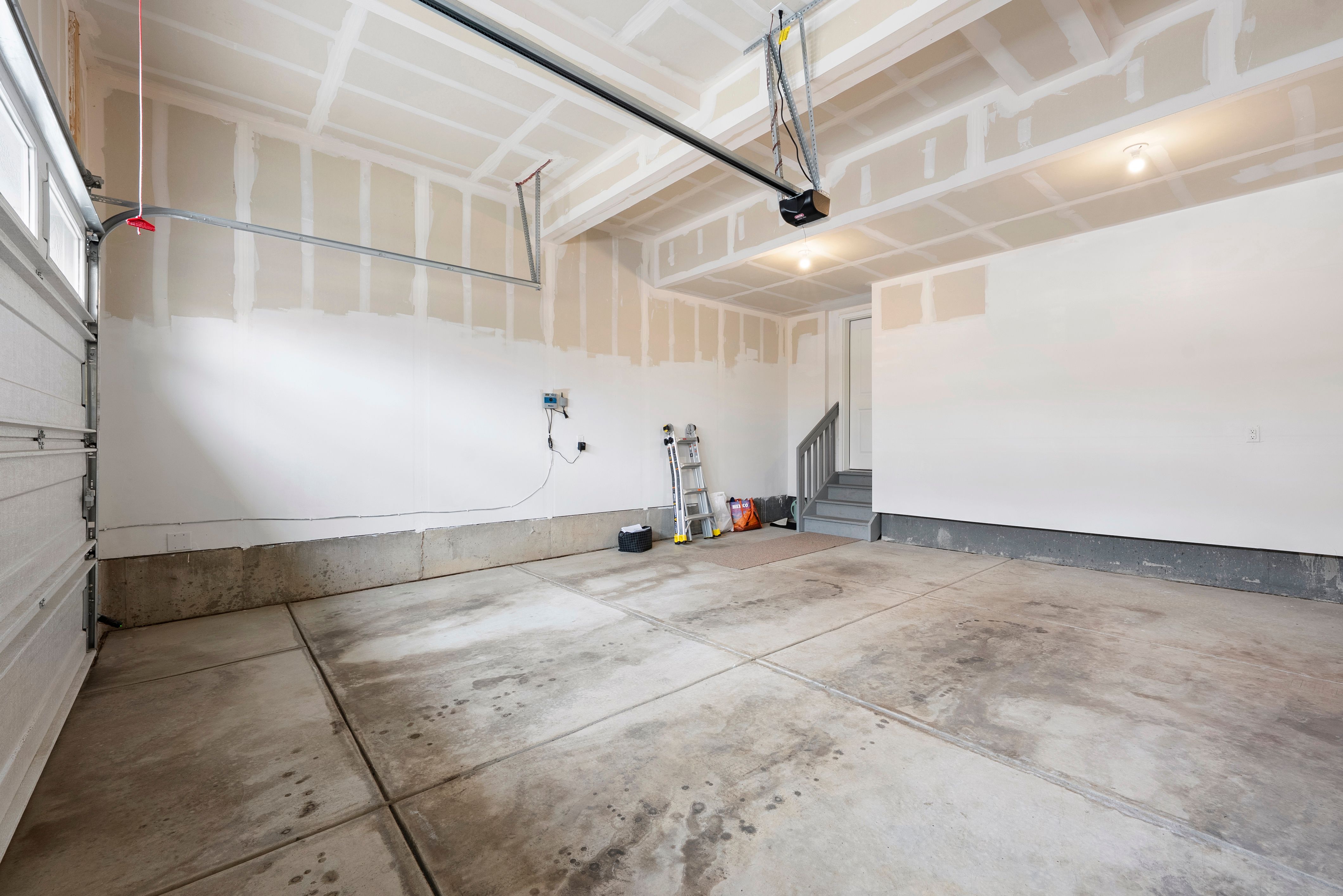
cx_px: 672
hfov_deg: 100.4
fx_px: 560
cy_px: 448
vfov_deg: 77.4
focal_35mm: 15
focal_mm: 15
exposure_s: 1/1.67
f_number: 9
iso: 250
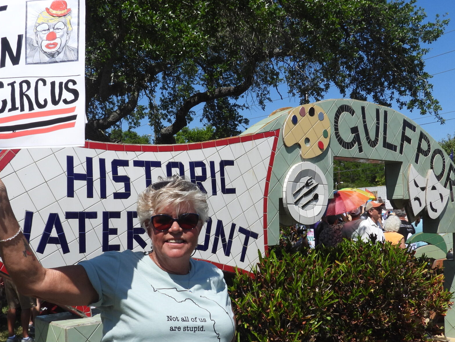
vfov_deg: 36.6
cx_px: 213
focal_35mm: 39
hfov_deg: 47.8
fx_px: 513
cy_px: 218
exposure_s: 1/2000
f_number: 3.2
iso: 100
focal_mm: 4.3
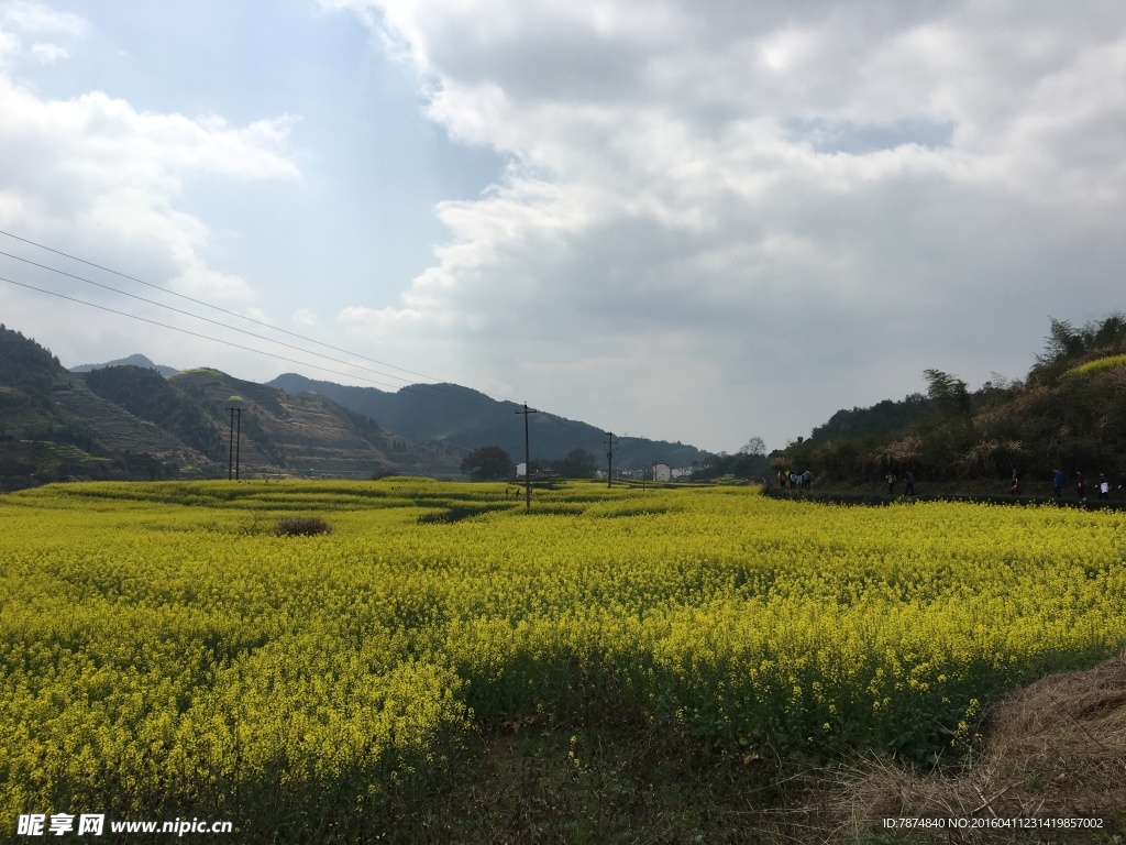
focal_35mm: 29
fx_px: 943
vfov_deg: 48.2
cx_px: 563
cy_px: 422
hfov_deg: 61.7
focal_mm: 4.15
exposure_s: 1/3077
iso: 25
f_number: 2.2
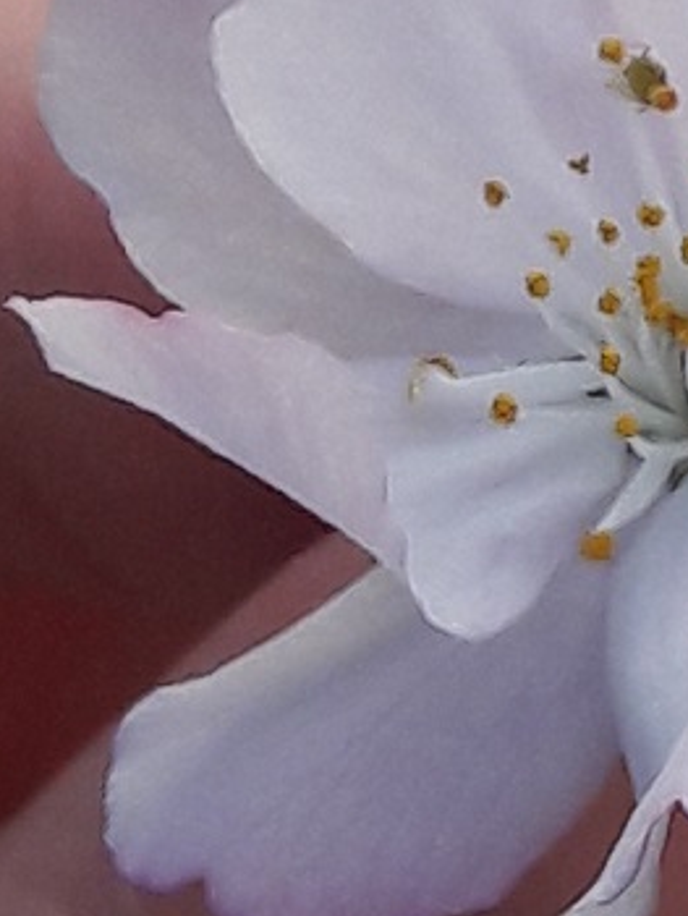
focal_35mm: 80
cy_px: -16
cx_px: 659
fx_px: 2117
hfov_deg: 18.1
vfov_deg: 23.3
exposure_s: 1/143
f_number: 1.9
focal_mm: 3.7
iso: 40
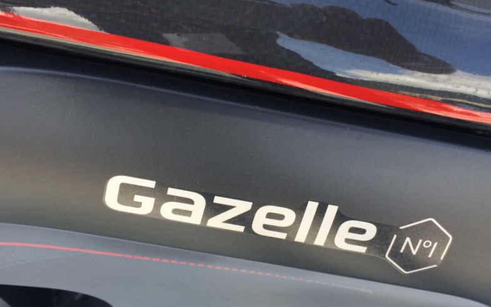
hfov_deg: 49.2
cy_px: 166
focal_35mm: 40
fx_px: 535
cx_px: 275
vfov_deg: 32.0
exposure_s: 1/153
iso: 32
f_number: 2.2
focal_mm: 4.15
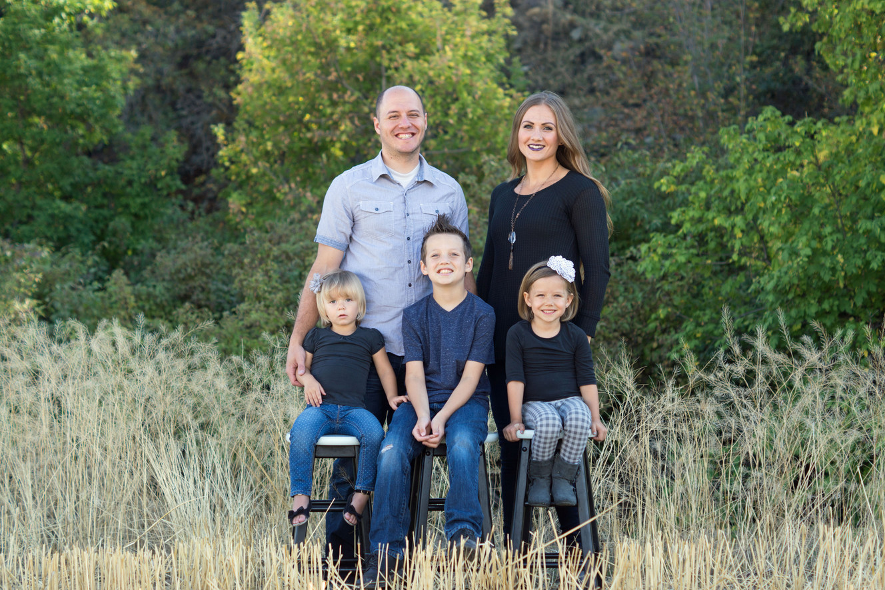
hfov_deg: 27.0
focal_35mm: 75
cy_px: 295
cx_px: 442
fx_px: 1843
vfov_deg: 18.2
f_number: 2.8
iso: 100
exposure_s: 1/320
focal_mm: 50
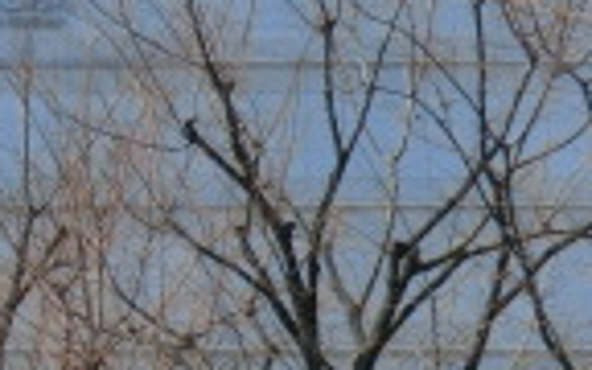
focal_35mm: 160
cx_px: -444
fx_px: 2581
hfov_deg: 12.1
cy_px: 156
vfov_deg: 8.2
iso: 80
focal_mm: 6.1
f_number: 3.6
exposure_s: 1/800
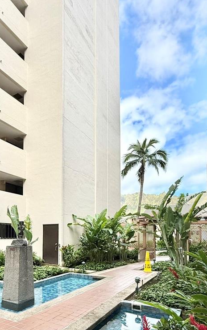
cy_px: 228
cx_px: 70
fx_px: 217
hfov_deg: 50.3
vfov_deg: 71.9
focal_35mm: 24
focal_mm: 2.22
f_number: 2.2
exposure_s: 1/709
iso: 64
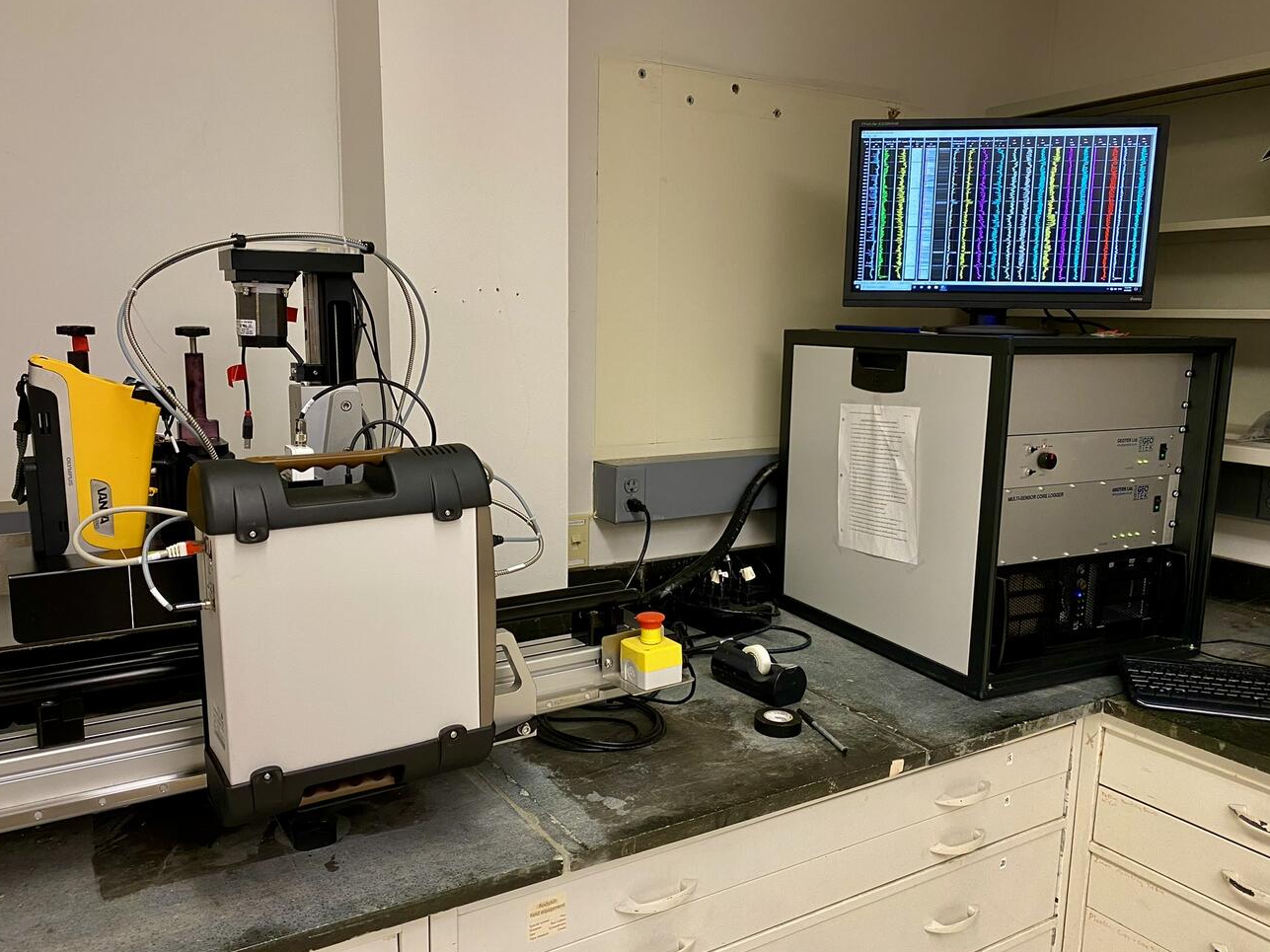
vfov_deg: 51.3
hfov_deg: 65.3
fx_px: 990
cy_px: 489
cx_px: 616
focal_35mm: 27
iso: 160
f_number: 1.8
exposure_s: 1/60
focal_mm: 4.25
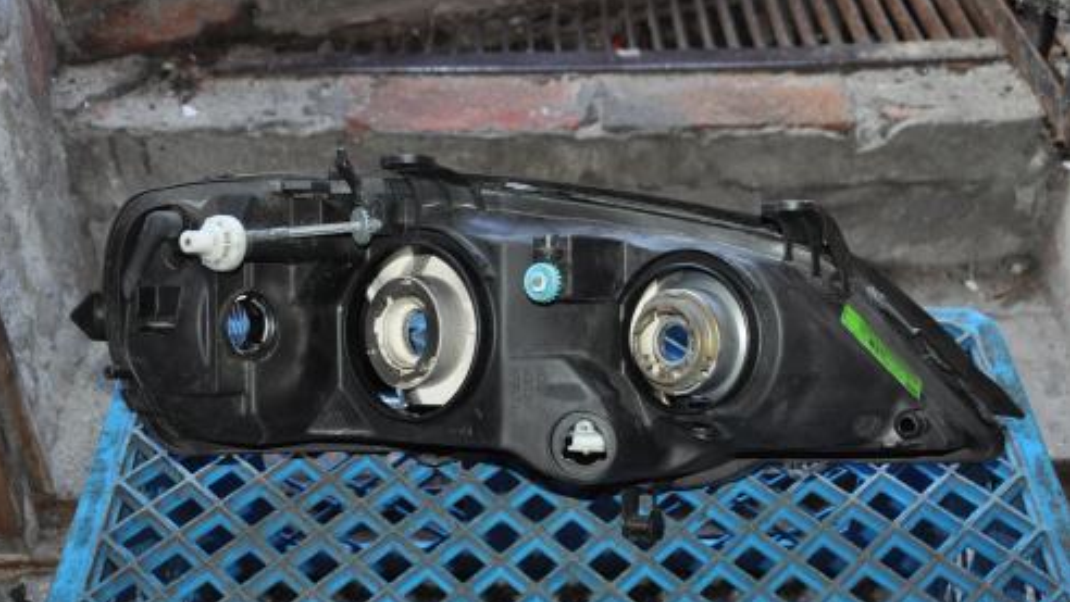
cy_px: 317
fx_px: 1447
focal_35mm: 51
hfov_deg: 40.6
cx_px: 531
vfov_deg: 23.5
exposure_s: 1/60
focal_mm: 32
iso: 800
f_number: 4.2
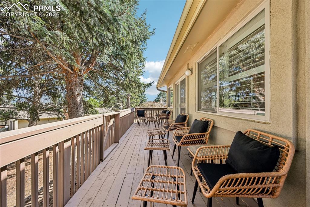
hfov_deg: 104.3
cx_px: 155
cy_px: 104
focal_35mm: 14
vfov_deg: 81.2
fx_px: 121
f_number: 11
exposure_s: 1/15
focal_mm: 14
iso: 80
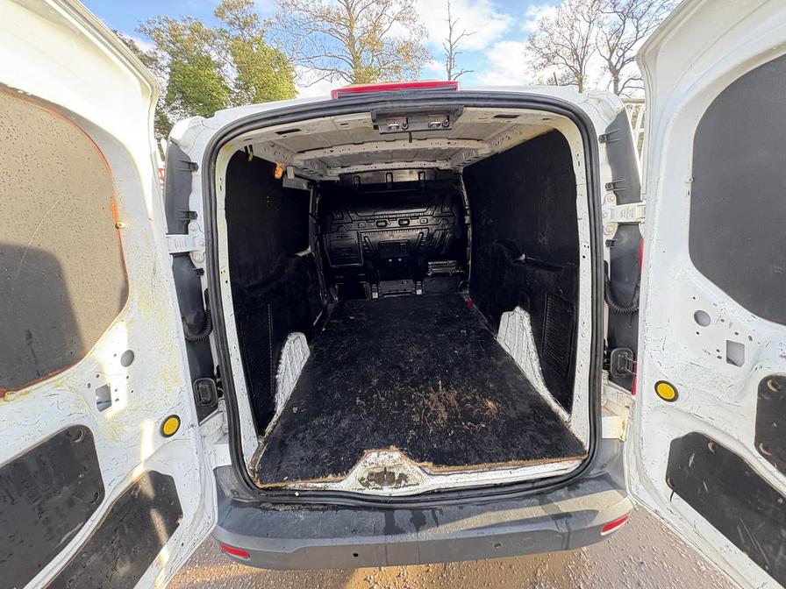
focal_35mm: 14
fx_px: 318
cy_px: 294
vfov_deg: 85.7
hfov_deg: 102.1
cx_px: 393
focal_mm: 2.22
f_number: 2.2
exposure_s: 1/88
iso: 250
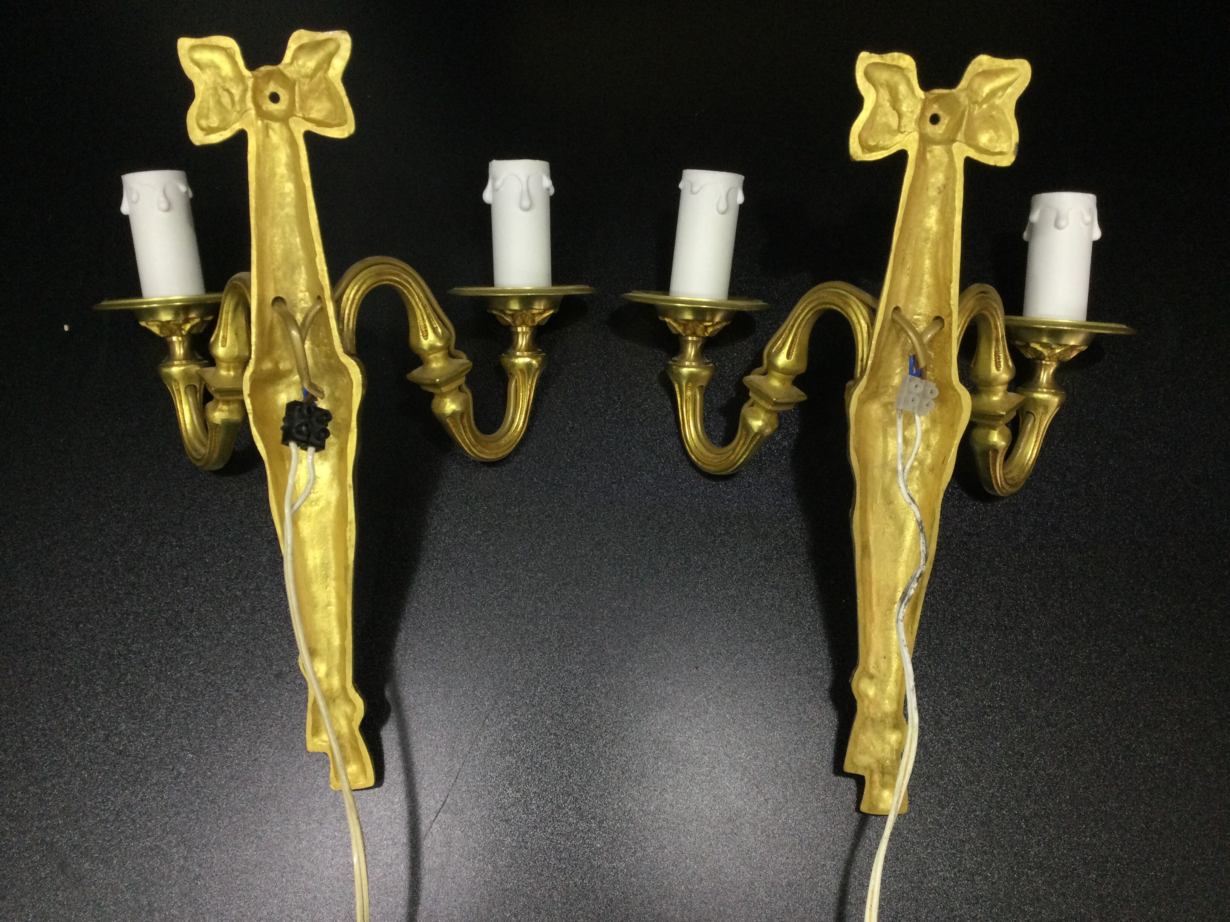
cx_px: 615
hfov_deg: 58.4
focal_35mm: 31
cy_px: 461
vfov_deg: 45.4
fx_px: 1102
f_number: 2.4
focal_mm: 3.3
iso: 50
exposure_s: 1/33
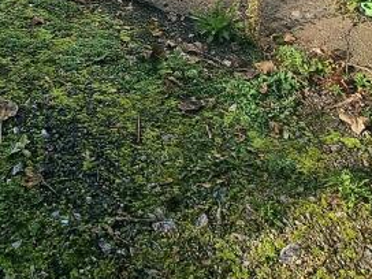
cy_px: -234
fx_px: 527
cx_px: 55
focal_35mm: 49
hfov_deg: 37.0
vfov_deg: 20.3
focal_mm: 2.2
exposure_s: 1/2000
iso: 50
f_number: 2.2
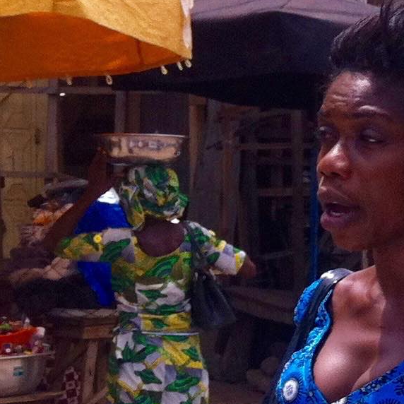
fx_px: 1849
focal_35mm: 140
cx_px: 880
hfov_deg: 11.0
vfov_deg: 12.4
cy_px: 352
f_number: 2.8
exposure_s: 1/773
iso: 80
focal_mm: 3.85
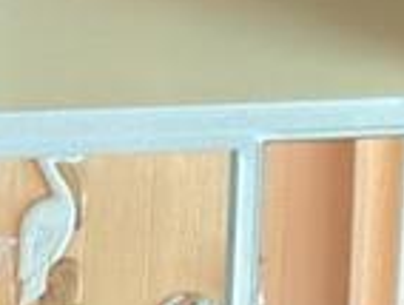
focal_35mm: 209
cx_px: -481
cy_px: 710
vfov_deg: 6.8
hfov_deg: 8.8
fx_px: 2443
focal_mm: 3
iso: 200
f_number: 1.8
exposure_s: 1/60
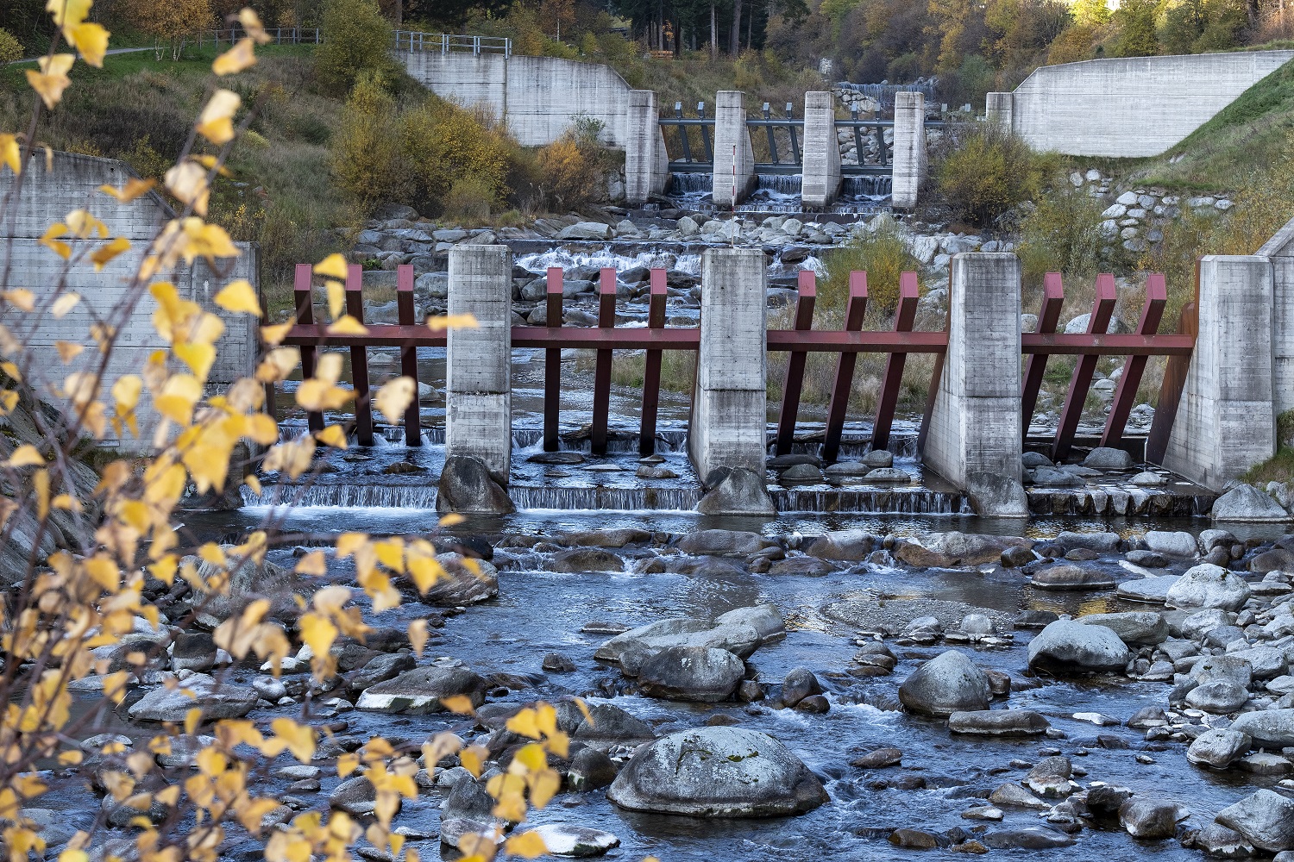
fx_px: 2696
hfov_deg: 27.0
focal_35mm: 75
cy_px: 431
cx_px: 647
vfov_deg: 18.2
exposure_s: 1/60
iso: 250
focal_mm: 50
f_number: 7.1
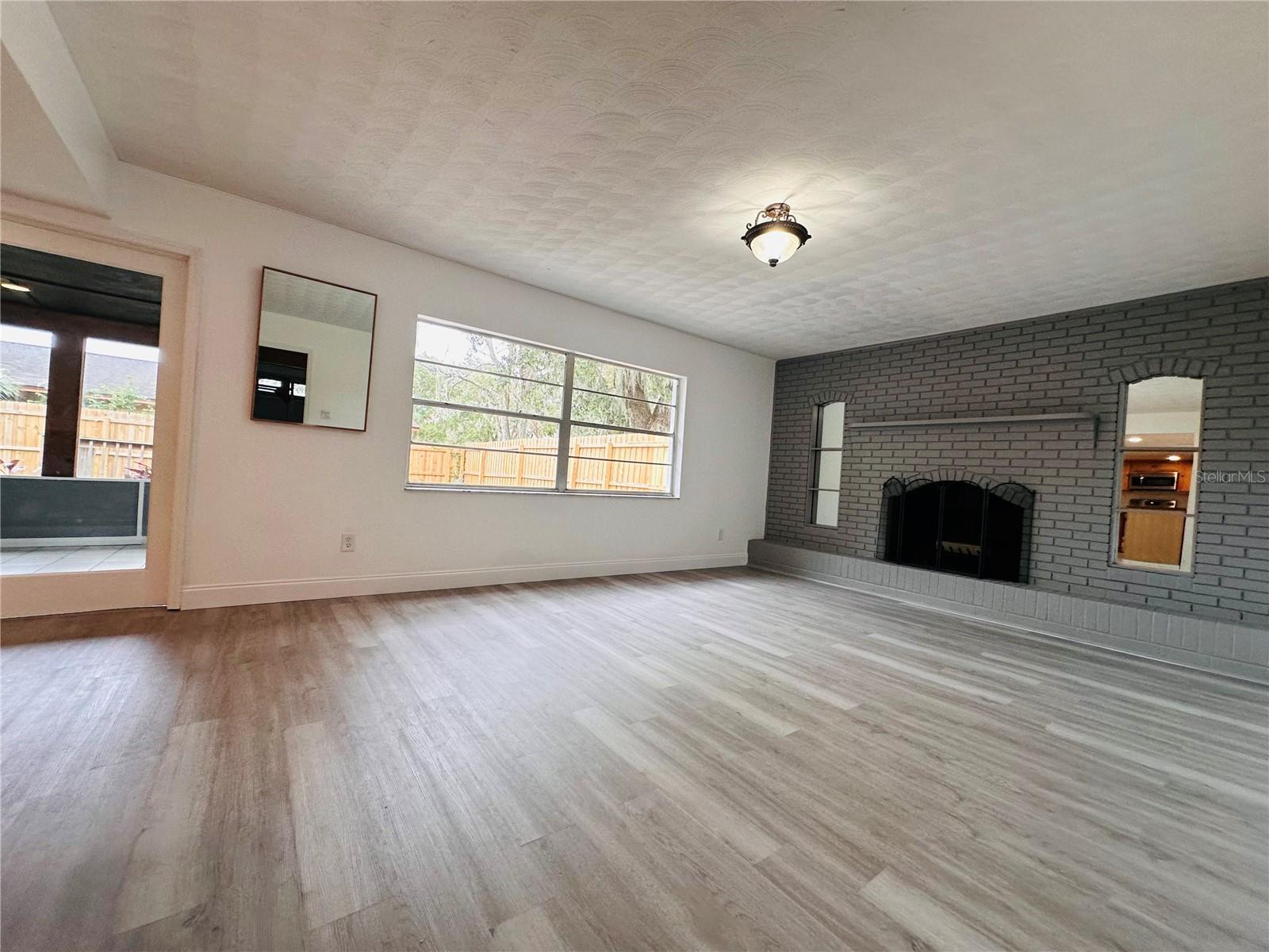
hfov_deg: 102.1
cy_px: 476
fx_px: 513
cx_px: 634
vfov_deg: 85.7
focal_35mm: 14
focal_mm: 2.22
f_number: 2.2
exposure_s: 1/120
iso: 125
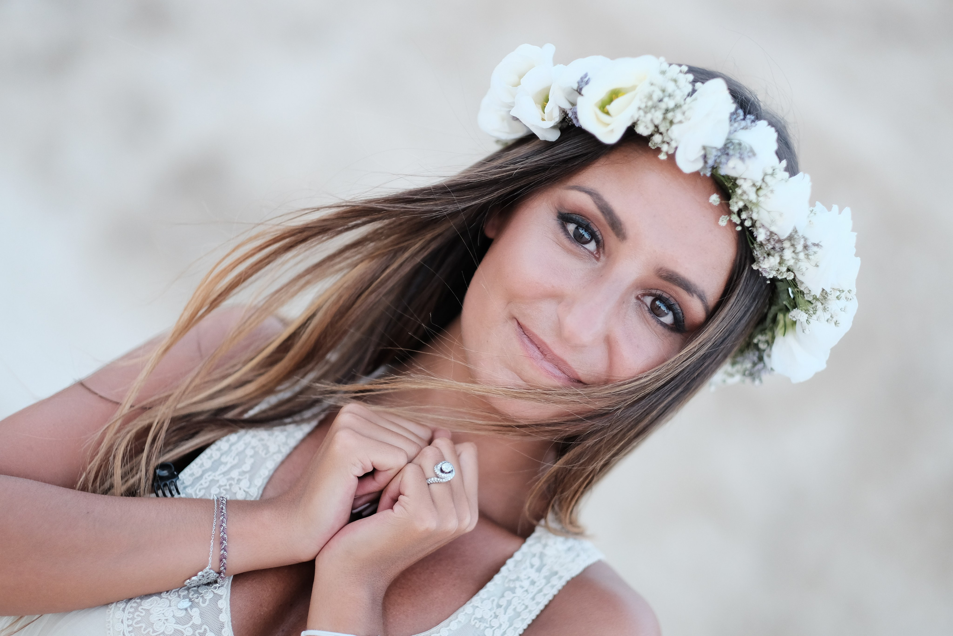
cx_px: 476
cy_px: 318
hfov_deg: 24.2
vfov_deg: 16.3
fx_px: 2224
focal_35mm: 84
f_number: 1.2
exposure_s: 1/5000
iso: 800
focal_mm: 56
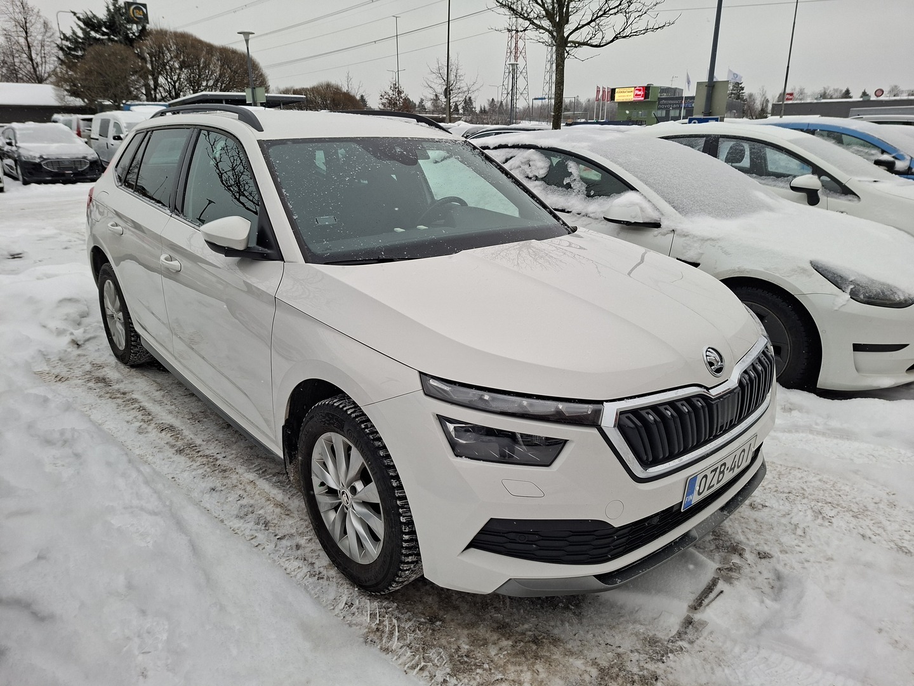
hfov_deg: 73.9
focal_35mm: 23
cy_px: 343
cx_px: 457
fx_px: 607
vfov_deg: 58.9
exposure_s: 1/365
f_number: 1.8
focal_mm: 5.54
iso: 50
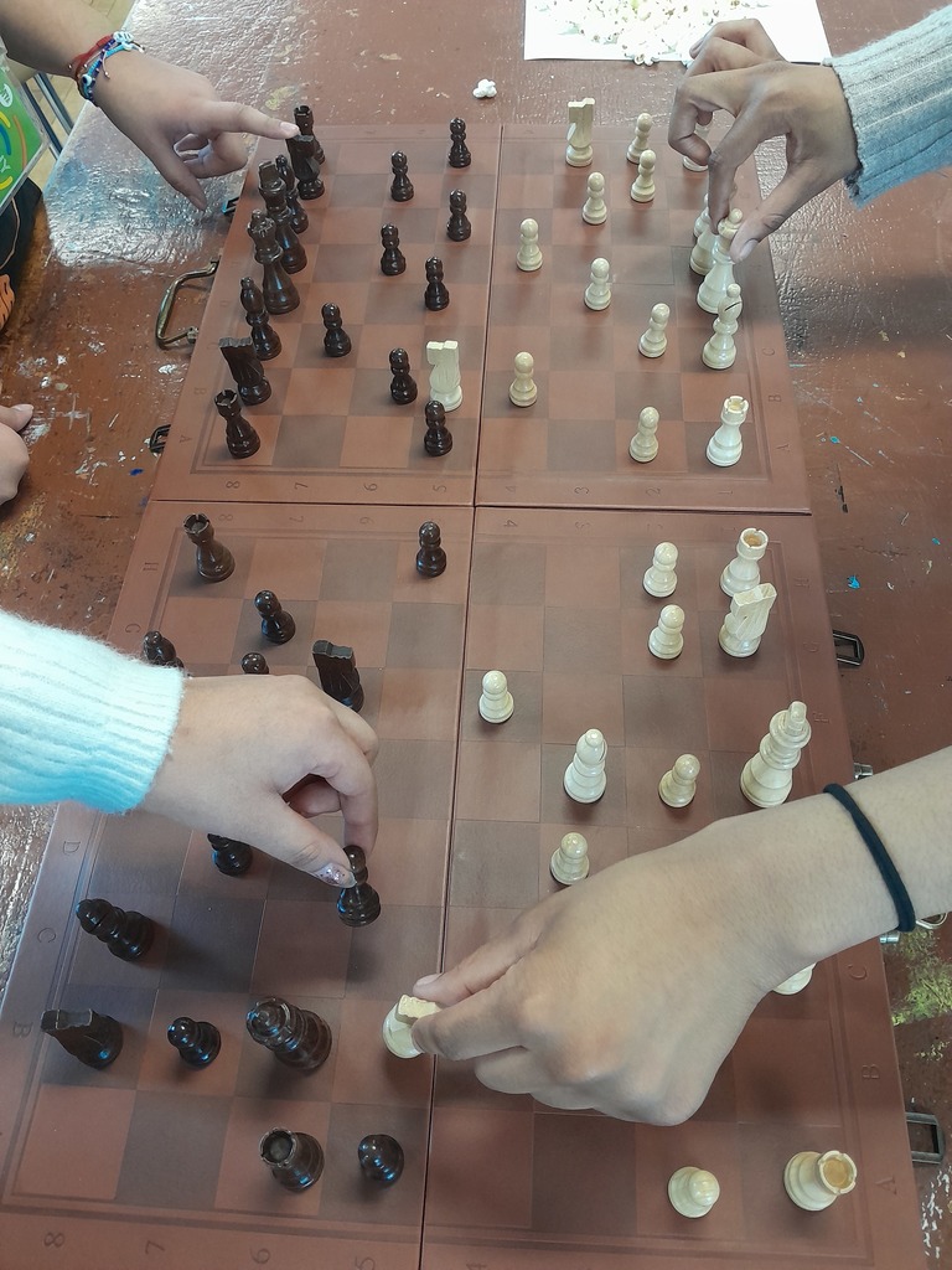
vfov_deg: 67.3
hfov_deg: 53.1
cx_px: 476
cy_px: 635
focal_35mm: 26
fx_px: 953
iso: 400
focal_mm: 3.98
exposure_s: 1/60
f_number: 1.8
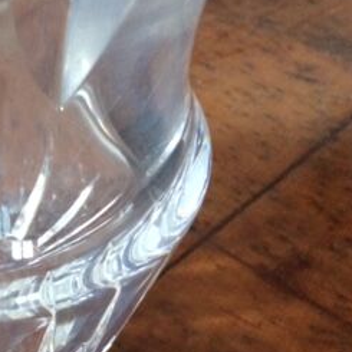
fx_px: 771
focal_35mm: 67
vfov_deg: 25.6
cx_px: -82
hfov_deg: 23.3
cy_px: 223
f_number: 2.2
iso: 320
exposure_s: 1/25
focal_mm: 4.15
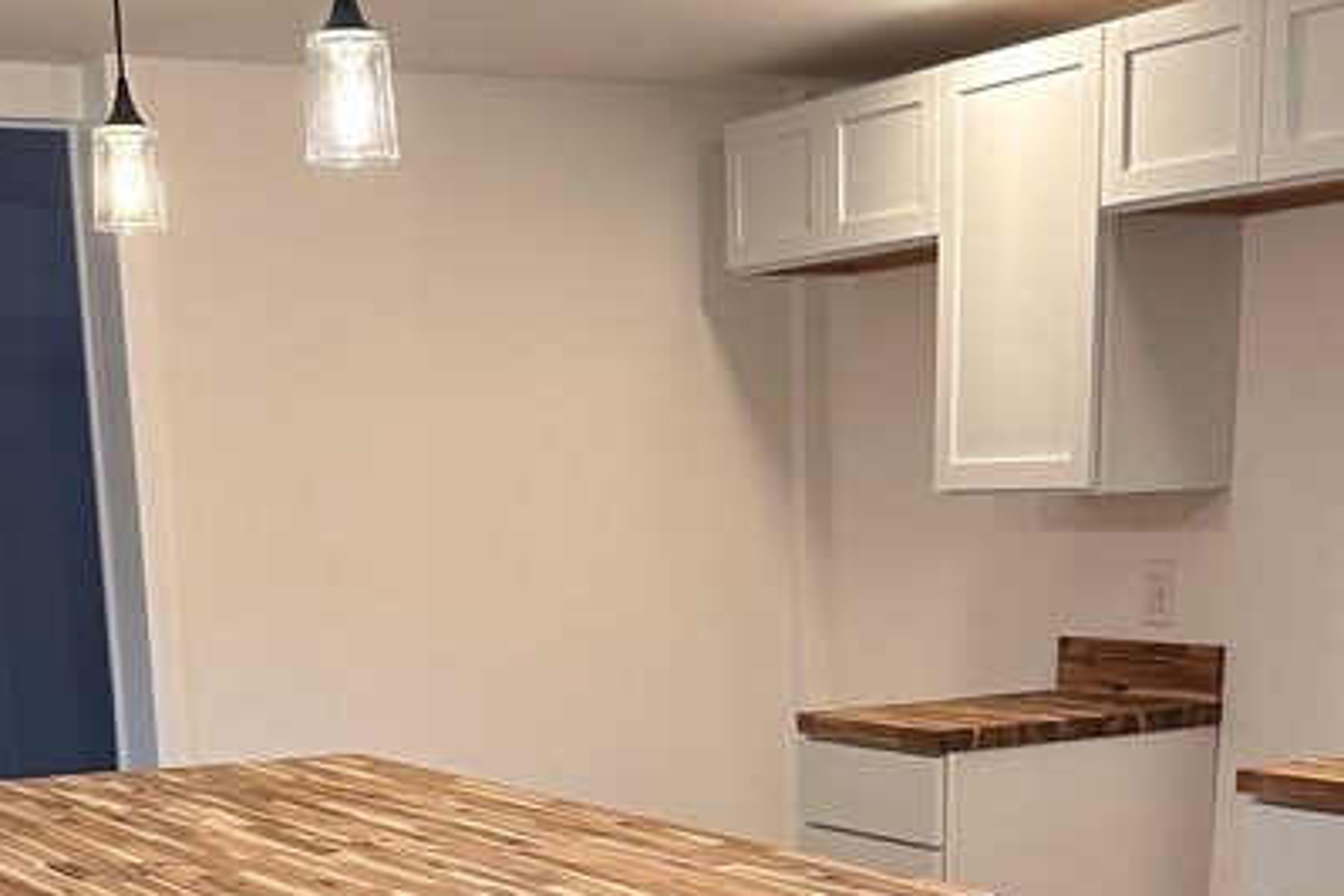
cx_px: 589
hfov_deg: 31.4
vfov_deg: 20.0
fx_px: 2389
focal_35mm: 64
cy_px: 1071
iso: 125
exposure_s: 1/60
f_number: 1.78
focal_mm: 6.86
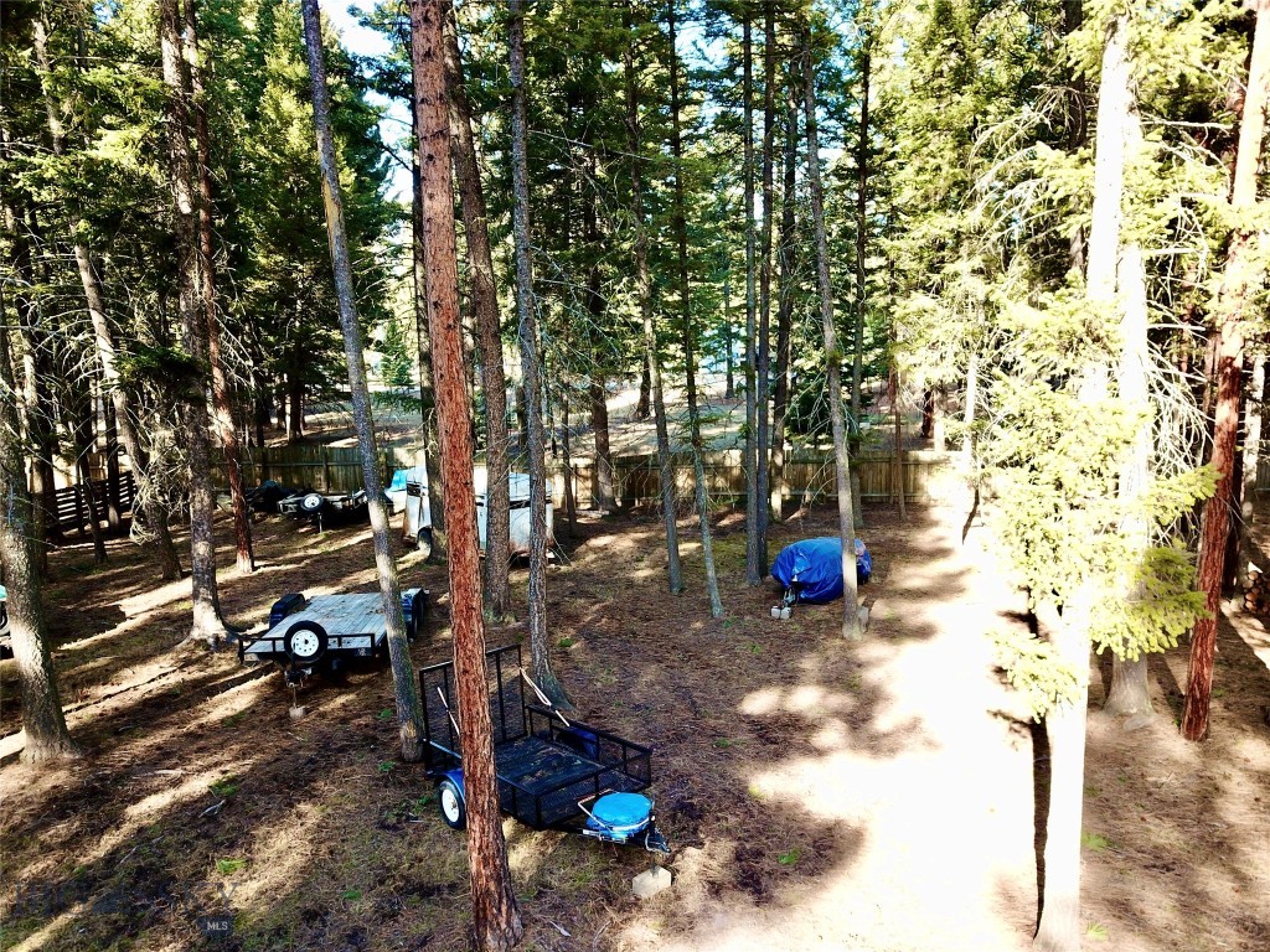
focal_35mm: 26
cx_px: 635
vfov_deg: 53.1
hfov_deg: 67.3
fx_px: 954
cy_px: 476
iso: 100
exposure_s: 1/100
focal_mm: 4.73
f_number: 2.2
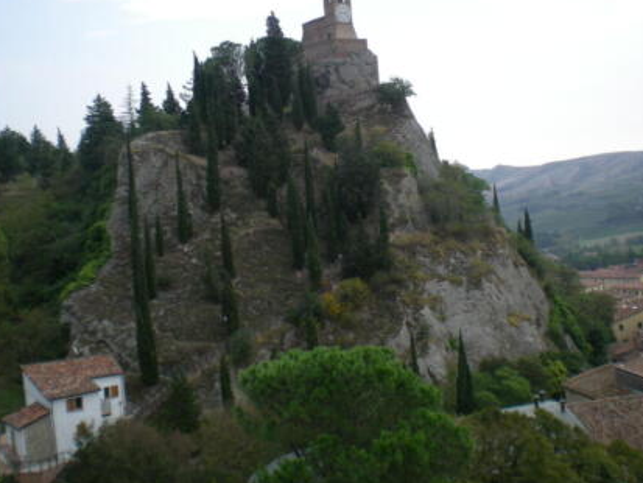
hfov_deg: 41.2
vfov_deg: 31.5
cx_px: 321
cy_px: 196
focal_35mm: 46
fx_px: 855
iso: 50
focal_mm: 6.3
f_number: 4.6
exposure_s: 1/265
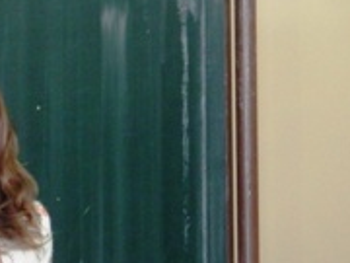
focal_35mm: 261
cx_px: 122
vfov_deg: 5.7
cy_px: 279
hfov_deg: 7.6
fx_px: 2639
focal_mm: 18.8
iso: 400
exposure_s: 1/17.7
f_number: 4
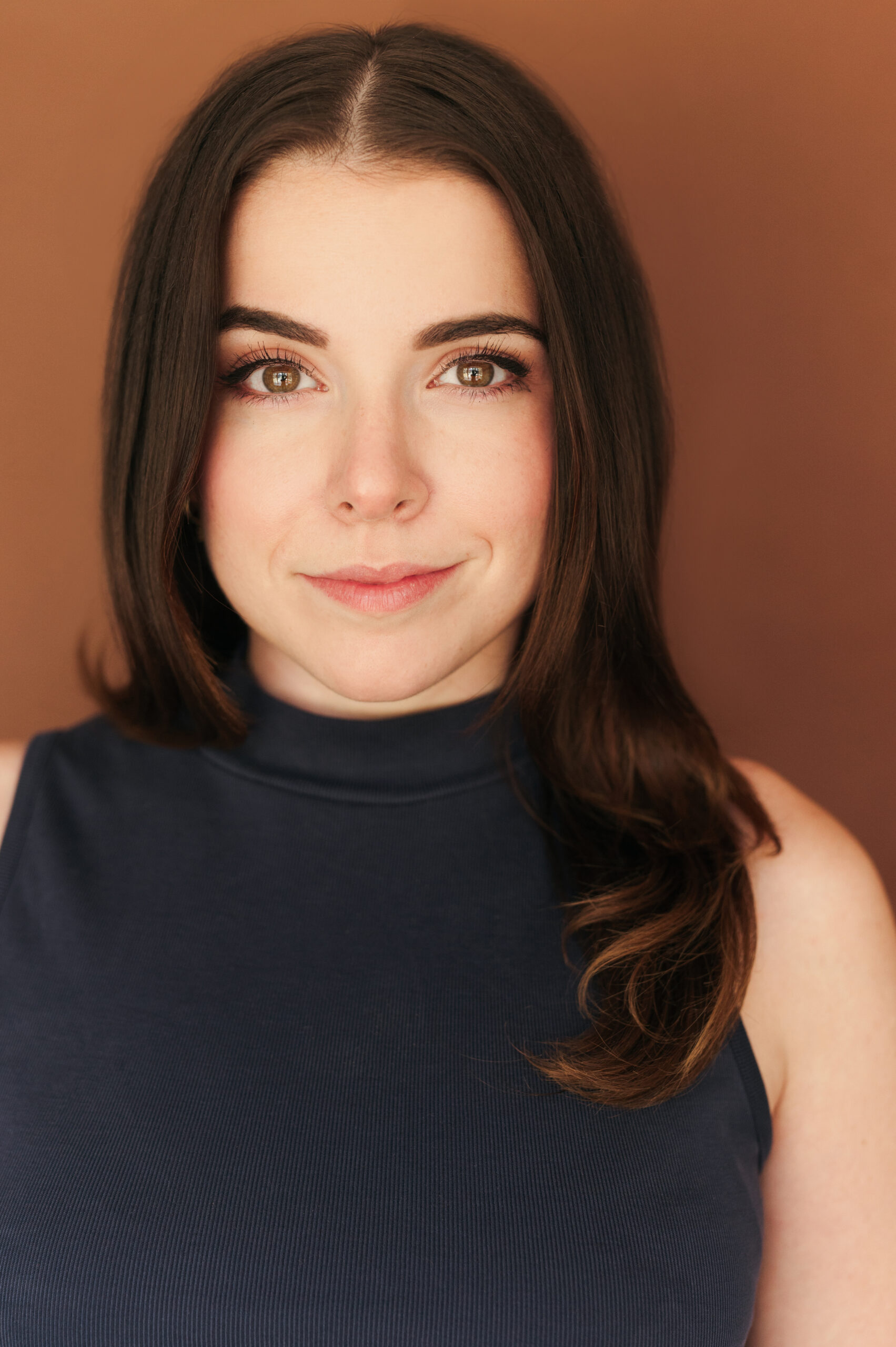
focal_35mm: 50
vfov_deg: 39.6
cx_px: 448
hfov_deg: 27.0
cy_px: 674
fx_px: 1869
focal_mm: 50
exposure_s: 1/250
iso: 800
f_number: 2.8
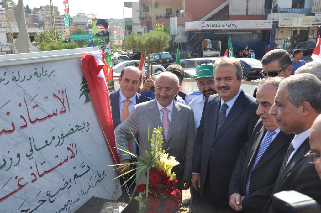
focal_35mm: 36
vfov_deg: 36.8
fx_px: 321
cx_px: 160
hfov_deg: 53.2
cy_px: 106
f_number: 8
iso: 200
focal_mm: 24
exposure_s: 1/250
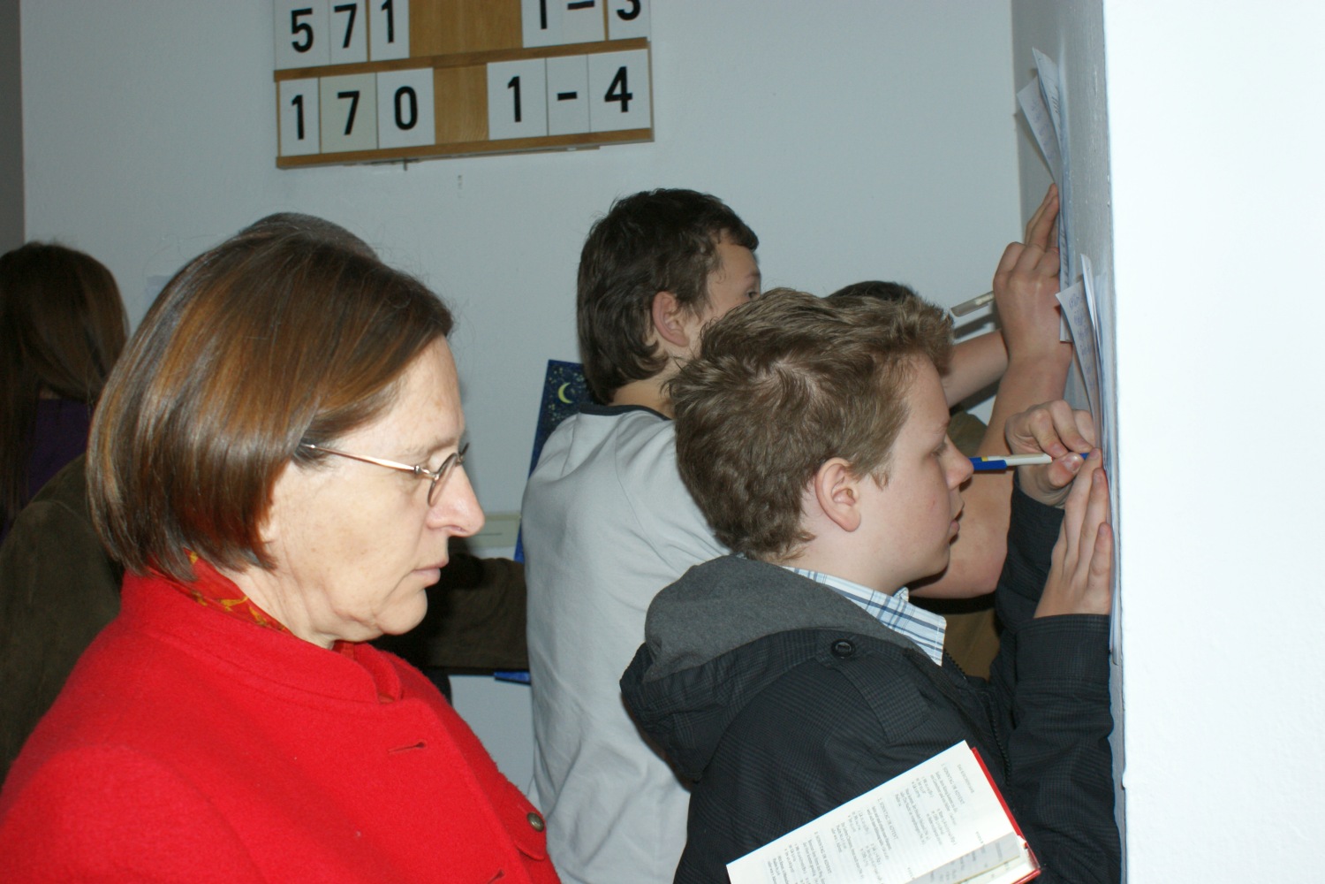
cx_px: 662
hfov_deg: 46.4
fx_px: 1546
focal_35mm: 42
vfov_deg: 31.9
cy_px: 442
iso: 400
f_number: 5.6
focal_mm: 28
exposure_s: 1/60
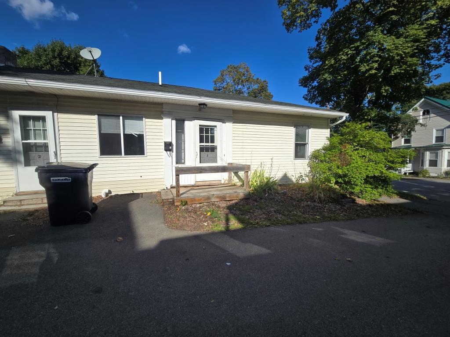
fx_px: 169
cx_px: 225
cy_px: 168
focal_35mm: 13
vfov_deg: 89.9
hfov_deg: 106.2
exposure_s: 1/2430
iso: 50
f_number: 2.2
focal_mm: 2.2
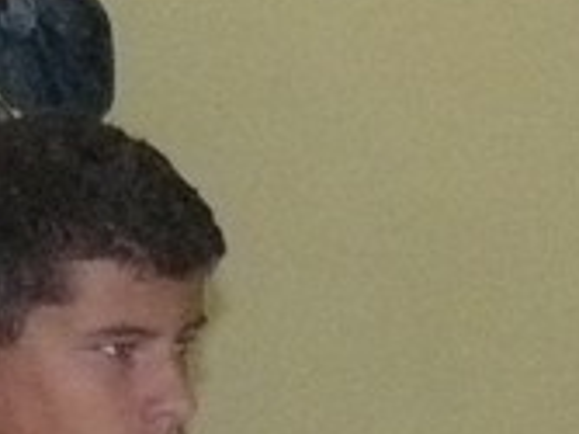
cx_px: -430
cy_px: 1010
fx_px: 7338
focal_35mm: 439
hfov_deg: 4.5
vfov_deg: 3.3
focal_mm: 10.2
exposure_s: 1/30
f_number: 3.2
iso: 400
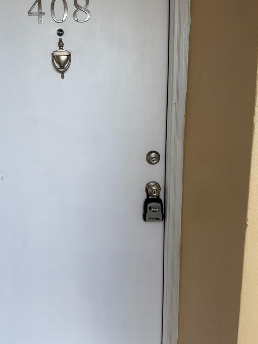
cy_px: 178
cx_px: 101
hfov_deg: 45.2
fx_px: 308
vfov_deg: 58.3
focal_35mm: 31
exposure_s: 1/931
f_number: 1.78
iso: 80
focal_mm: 6.76
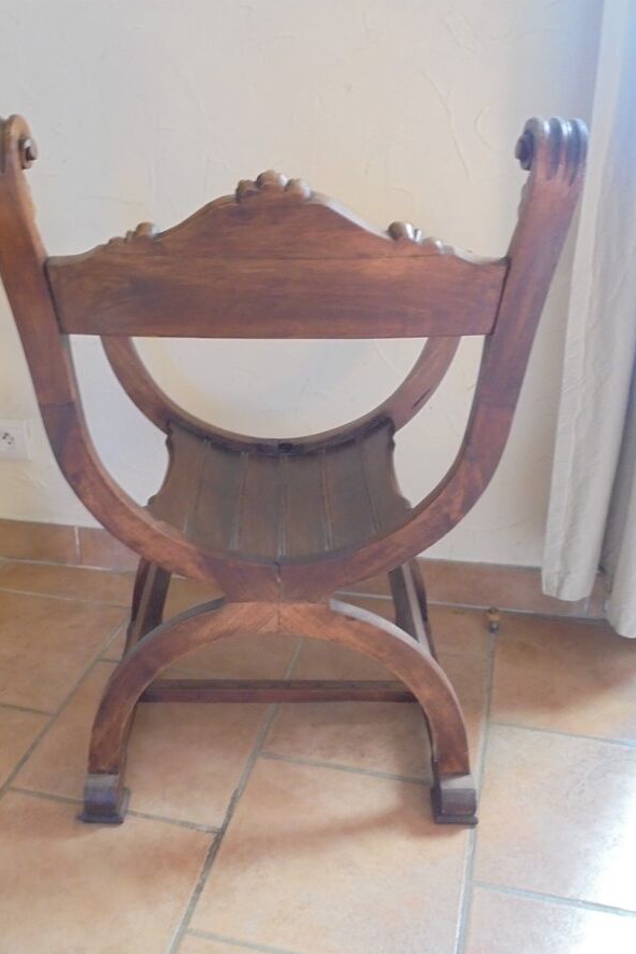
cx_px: 276
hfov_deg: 36.8
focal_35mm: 36
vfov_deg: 53.1
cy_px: 481
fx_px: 954
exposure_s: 1/10
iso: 400
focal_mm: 6.1
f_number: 4
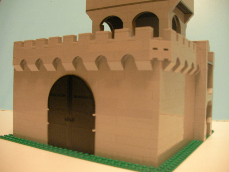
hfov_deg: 49.0
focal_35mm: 38
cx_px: 114
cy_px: 86
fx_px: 251
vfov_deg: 37.7
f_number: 3.5
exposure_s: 1/5.2
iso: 200
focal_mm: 6.3
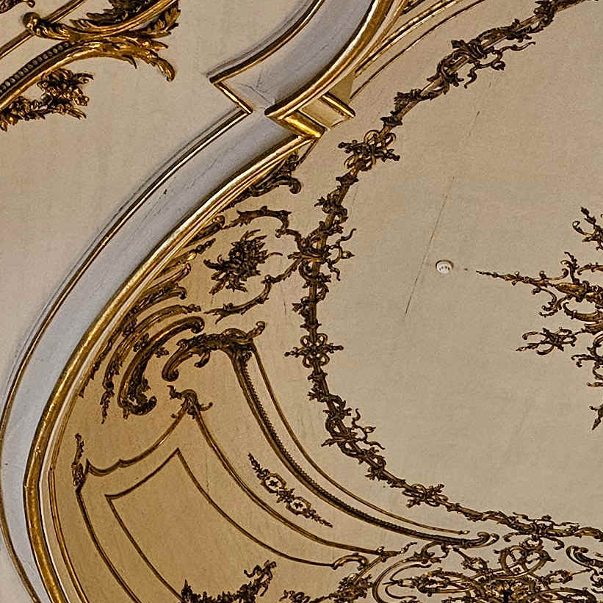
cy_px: 1083
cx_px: 793
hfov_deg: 16.6
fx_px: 1951
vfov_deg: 15.2
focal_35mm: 99
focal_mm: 6.3
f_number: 1.7
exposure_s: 1/35
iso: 250
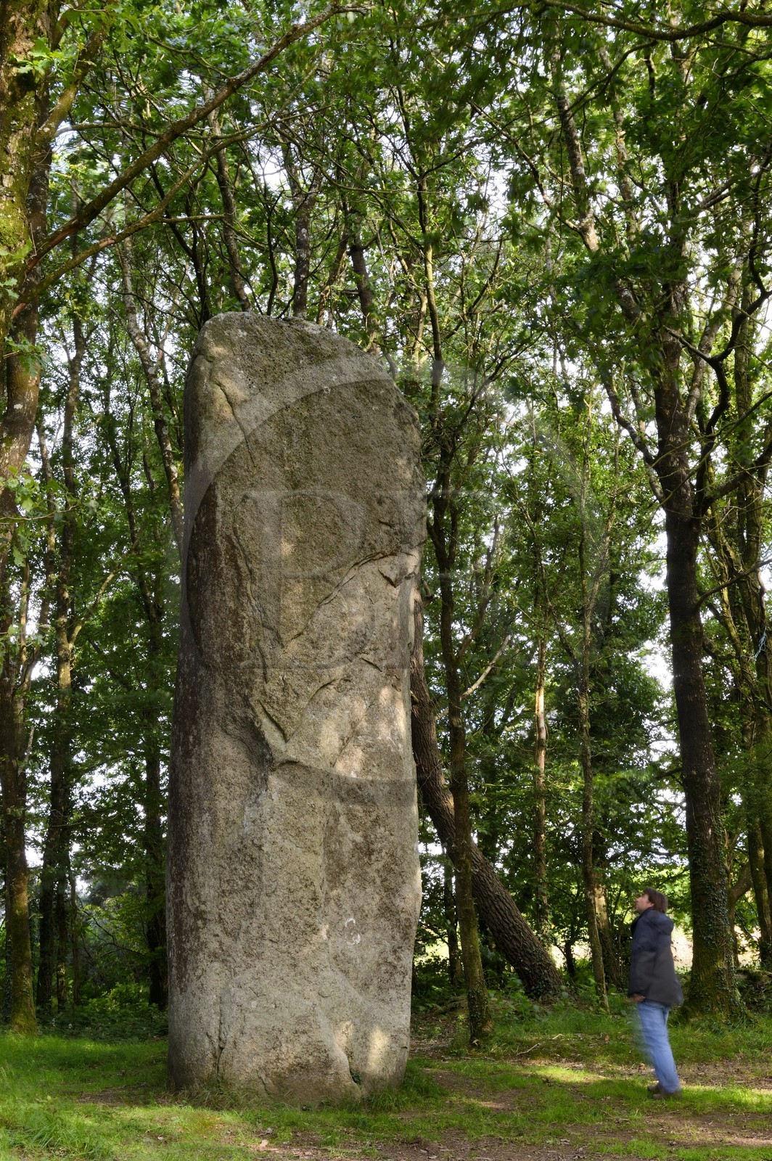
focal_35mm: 62
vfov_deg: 32.4
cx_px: 386
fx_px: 1998
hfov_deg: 21.9
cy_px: 580
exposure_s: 1/2
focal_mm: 62
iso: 100
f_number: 18
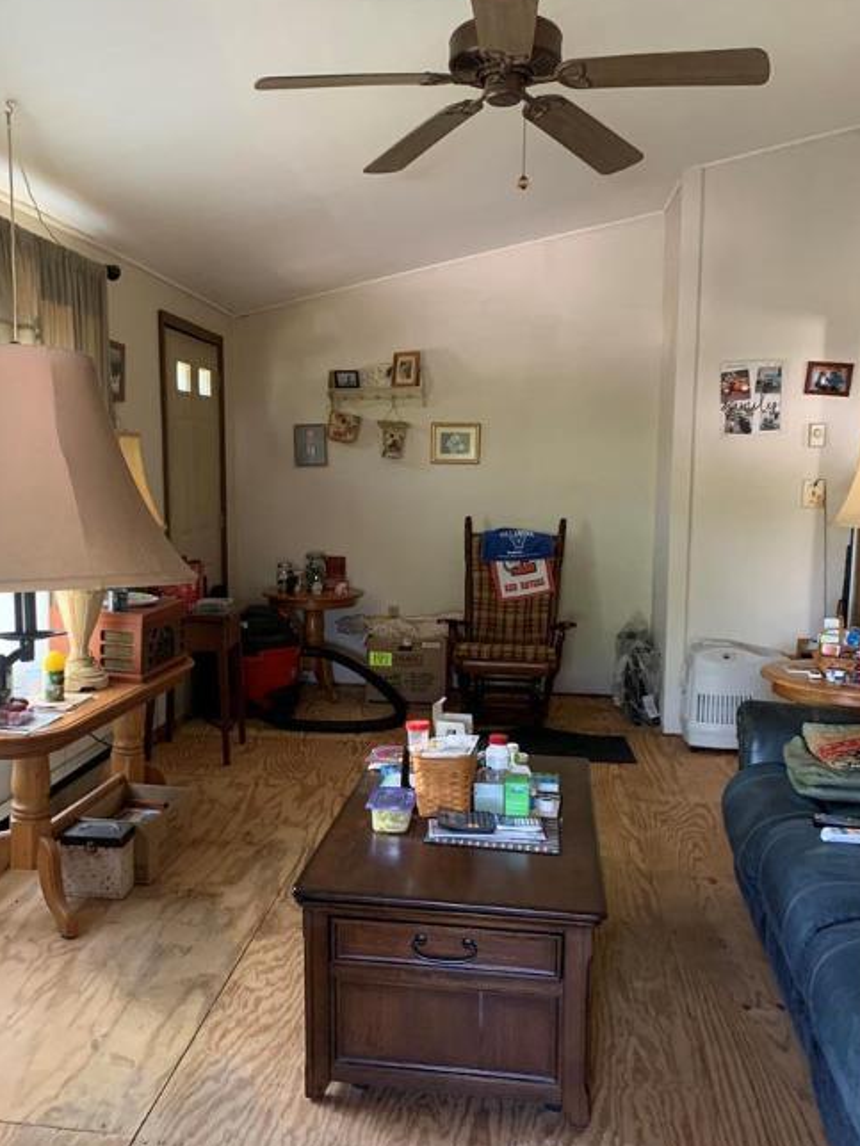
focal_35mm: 31
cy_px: 600
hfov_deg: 45.3
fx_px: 1027
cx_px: 363
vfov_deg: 58.3
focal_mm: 4.25
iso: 400
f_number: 1.8
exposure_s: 1/45
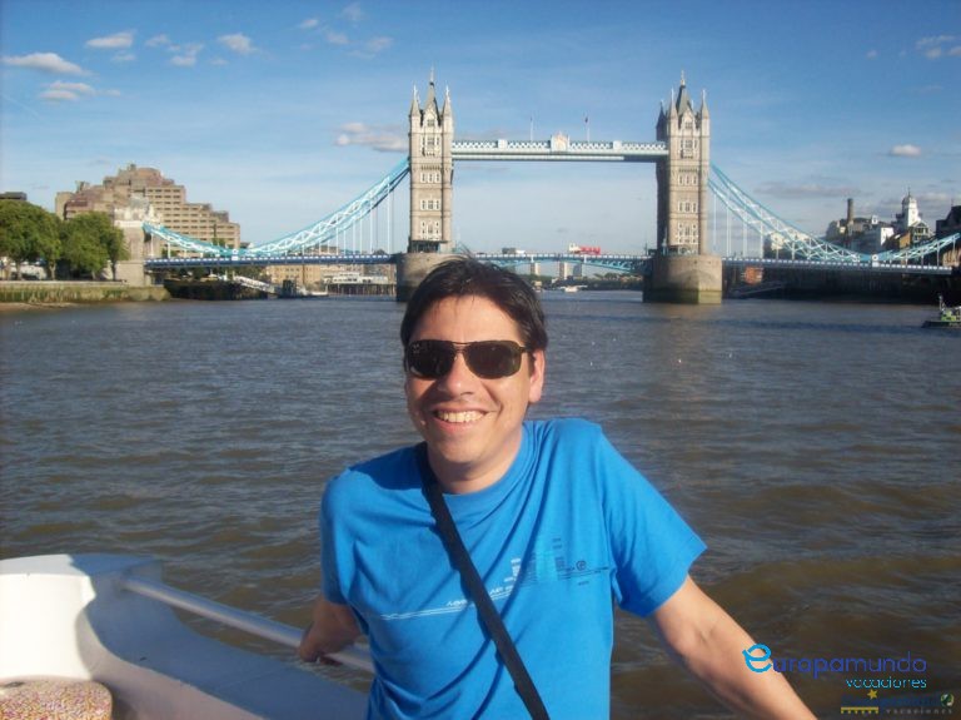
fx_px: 999
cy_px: 360
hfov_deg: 51.4
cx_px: 480
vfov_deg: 39.6
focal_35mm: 36
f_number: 4.8
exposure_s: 1/628
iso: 80
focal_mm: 6
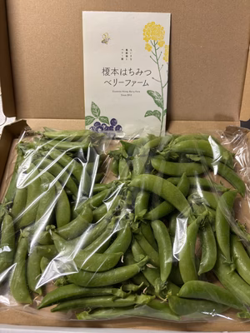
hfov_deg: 53.1
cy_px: 166
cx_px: 125
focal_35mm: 26
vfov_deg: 67.3
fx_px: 250
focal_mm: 5.96
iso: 100
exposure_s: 1/60
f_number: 1.6
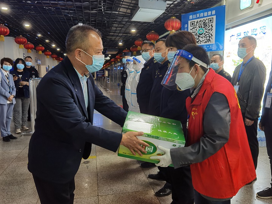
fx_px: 220
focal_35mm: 28
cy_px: 103
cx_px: 140
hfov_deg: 63.4
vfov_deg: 49.7
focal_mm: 6.71
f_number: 1.9
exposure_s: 1/100
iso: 100
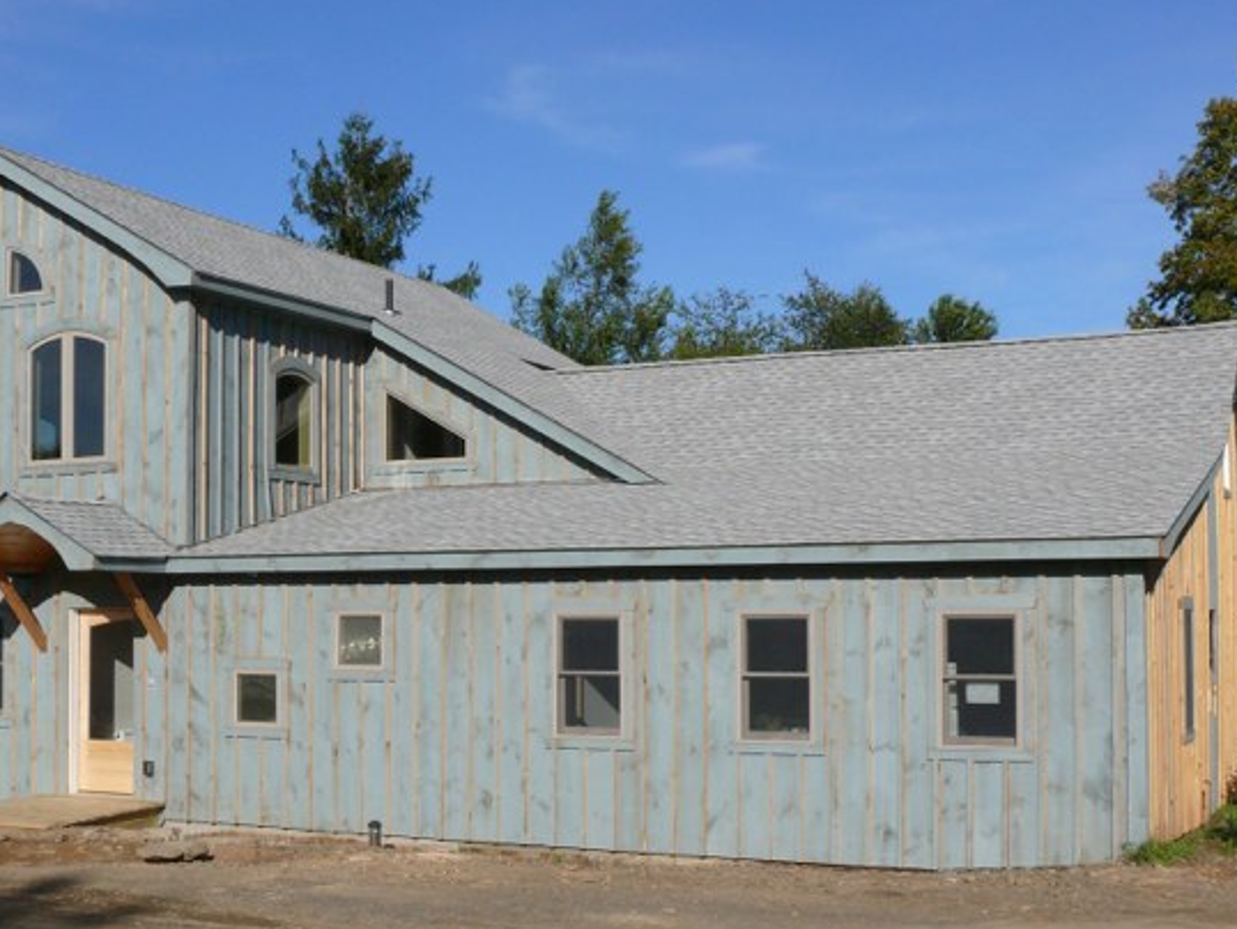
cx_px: 423
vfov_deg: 28.0
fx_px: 1859
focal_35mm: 52
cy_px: 563
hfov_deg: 36.5
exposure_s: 1/400
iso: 100
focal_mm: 7.4
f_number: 8
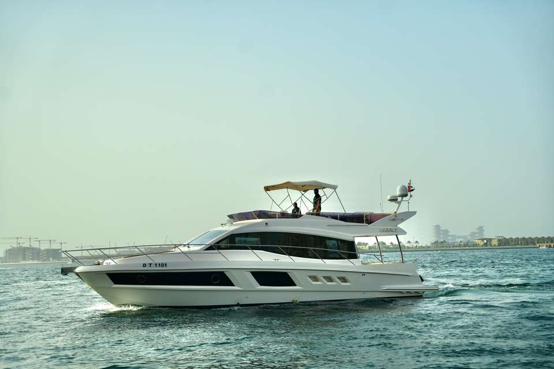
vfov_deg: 24.4
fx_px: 854
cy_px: 184
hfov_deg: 35.9
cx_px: 277
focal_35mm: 56
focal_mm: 55.5
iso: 400
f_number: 2.8
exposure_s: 1/400
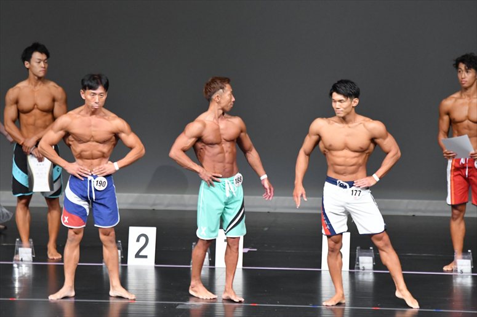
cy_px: 158
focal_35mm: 300
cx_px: 238
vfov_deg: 4.6
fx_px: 3973
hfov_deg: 6.9
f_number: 5.6
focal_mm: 200
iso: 5000
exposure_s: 1/400
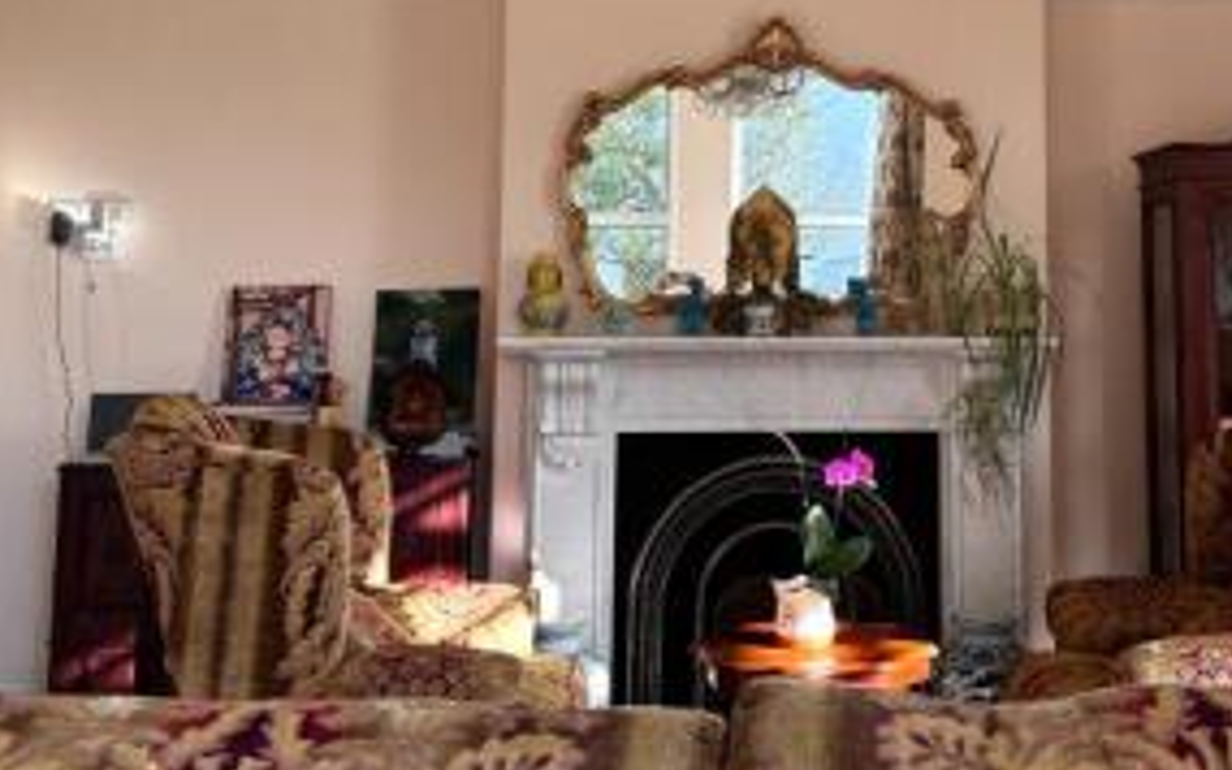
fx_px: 1746
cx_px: 806
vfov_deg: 24.2
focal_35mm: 52
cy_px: 97
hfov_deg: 38.5
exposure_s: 1/146
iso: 80
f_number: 1.78
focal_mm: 6.86
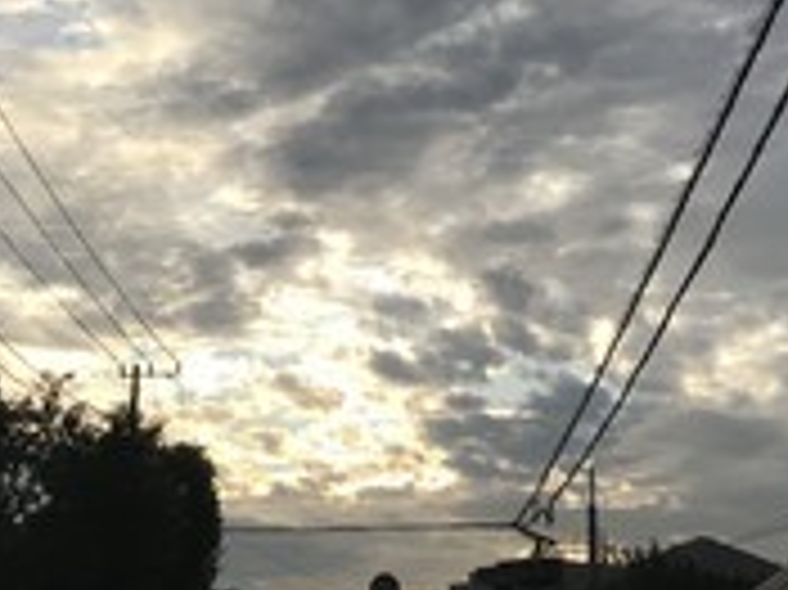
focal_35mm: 72
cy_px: -113
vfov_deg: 19.3
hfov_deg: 27.0
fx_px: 1638
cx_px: 419
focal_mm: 3.99
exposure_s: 1/1429
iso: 20
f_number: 1.8
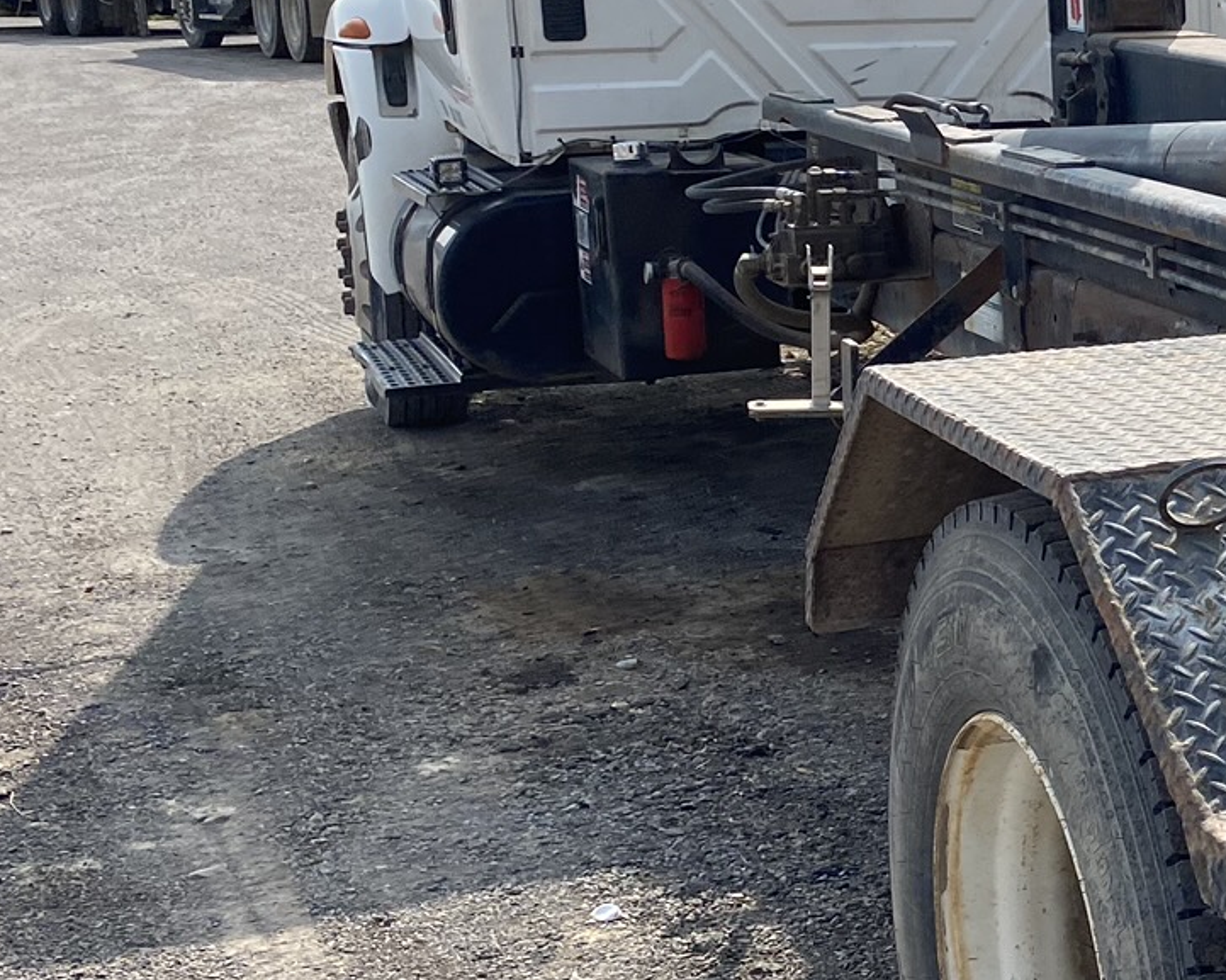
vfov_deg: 21.2
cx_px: 1669
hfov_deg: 23.0
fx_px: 2611
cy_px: 442
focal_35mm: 72
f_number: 1.8
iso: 32
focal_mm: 4.25
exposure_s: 1/2890
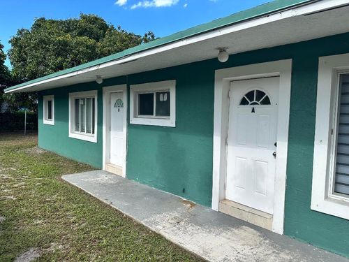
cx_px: 174
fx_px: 242
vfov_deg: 56.8
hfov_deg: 71.6
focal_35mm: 24
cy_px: 131
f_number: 1.78
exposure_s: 1/2410
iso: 80
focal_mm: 6.86
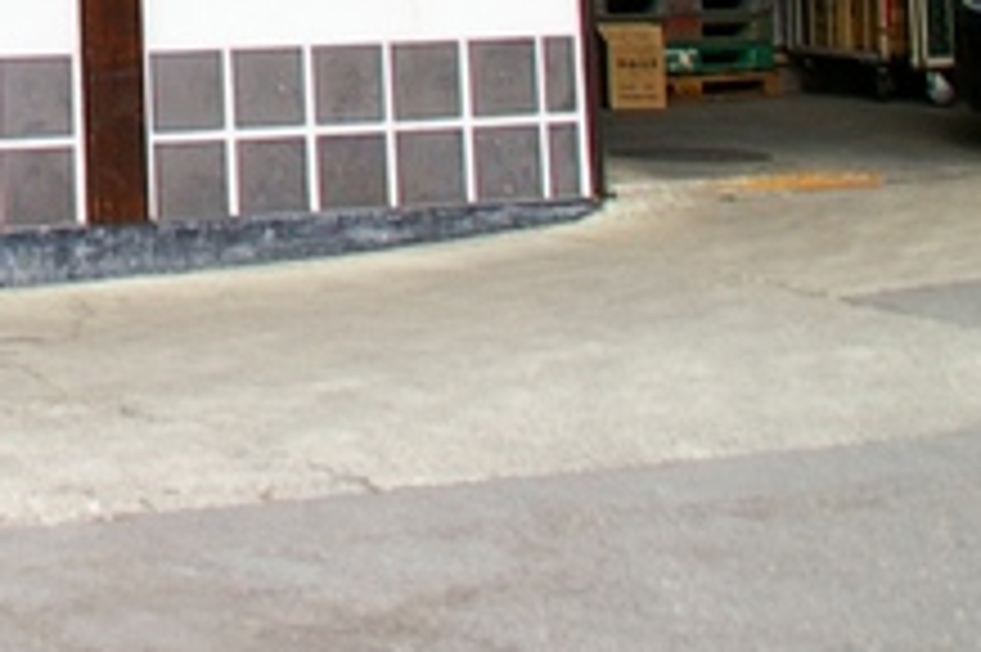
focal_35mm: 99
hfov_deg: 18.0
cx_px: -558
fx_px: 2696
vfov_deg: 12.6
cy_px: -504
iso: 200
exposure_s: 1/250
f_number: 7.1
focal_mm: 18
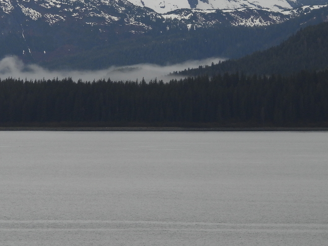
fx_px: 3118
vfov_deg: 4.5
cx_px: 21
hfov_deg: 6.0
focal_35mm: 329
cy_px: 24
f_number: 4.5
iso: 100
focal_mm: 30.3
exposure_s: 1/320
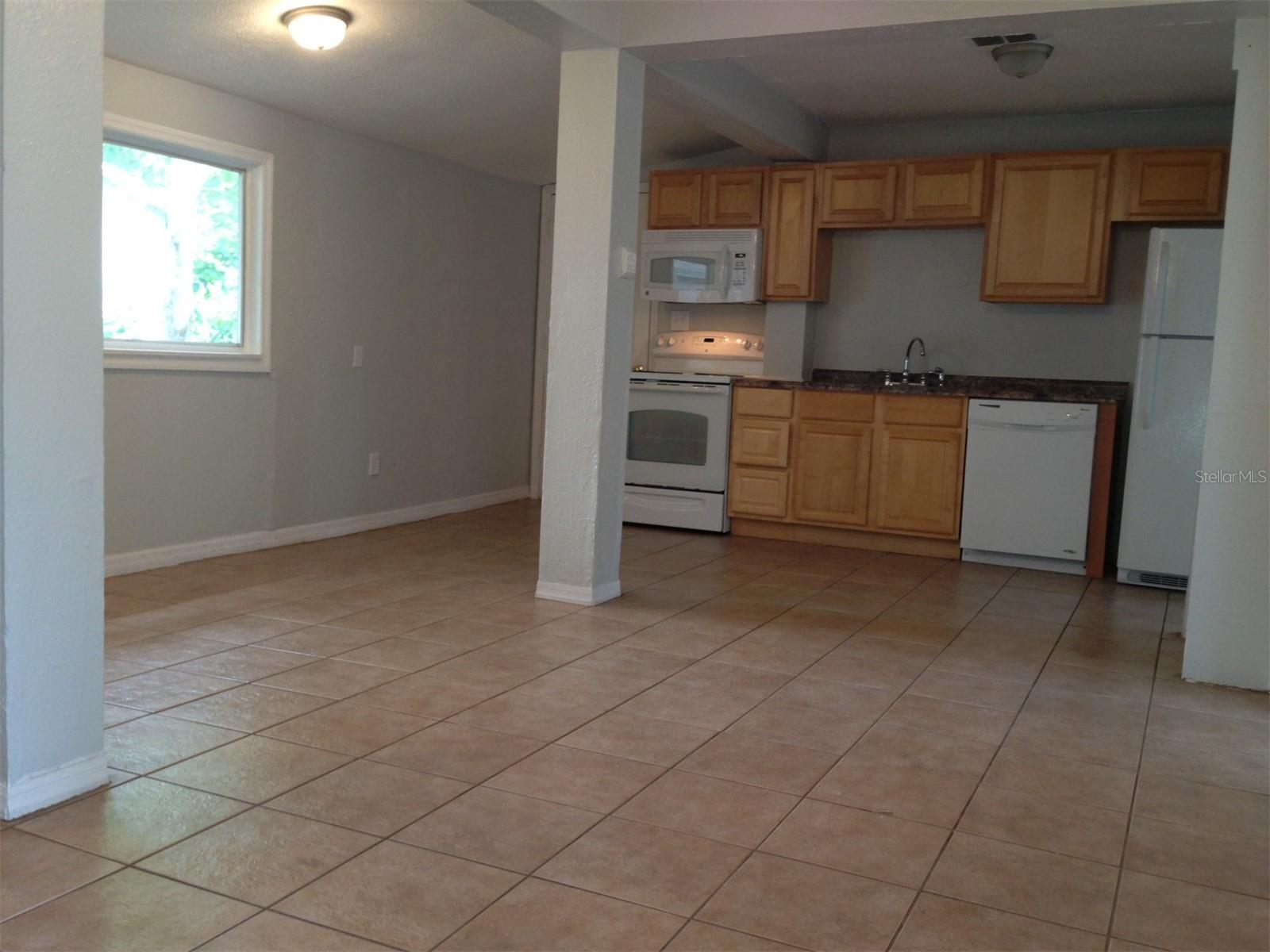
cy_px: 476
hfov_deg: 55.4
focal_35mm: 33
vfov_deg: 42.9
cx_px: 635
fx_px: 1211
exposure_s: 1/20
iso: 80
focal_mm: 4.13
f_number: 2.4
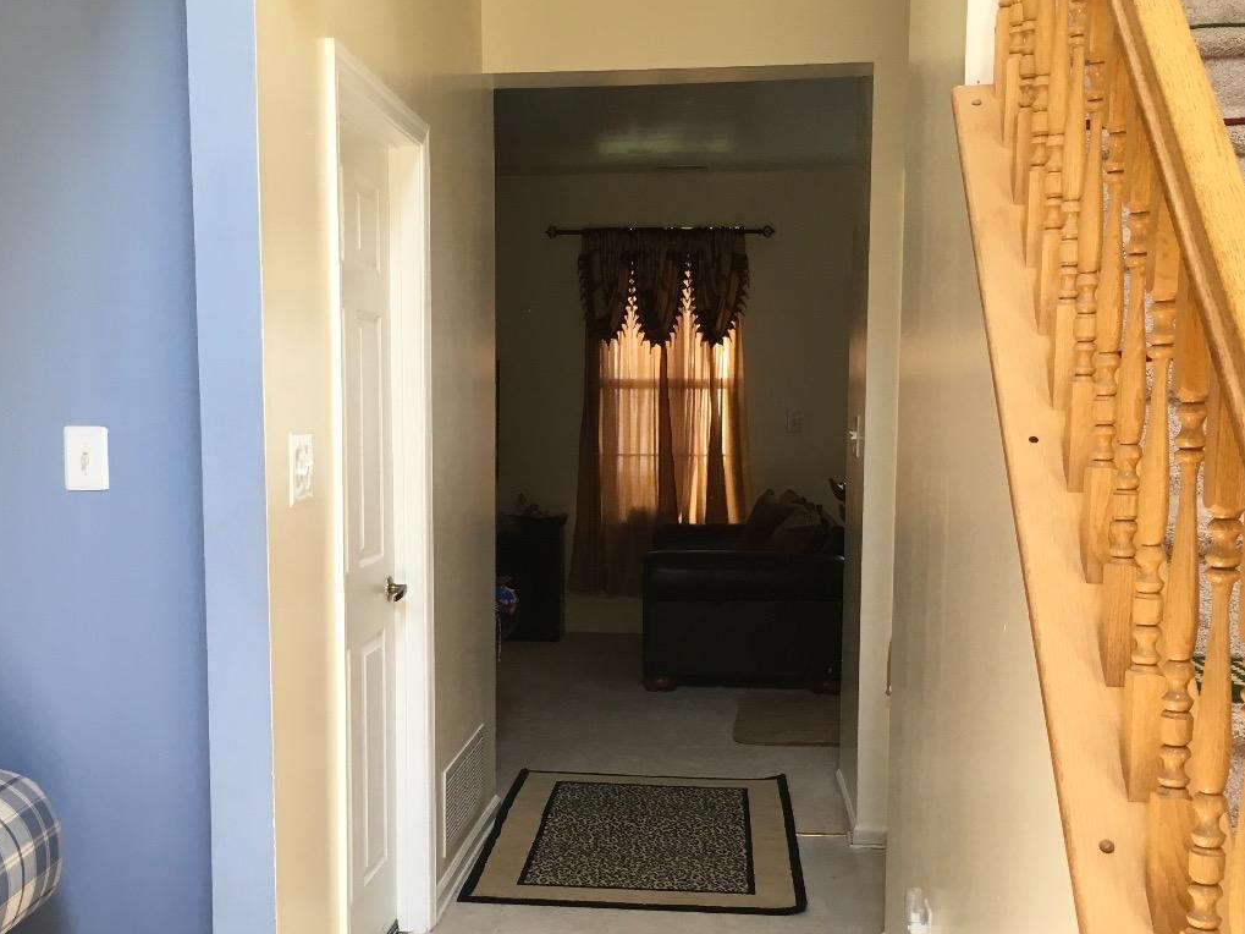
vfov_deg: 35.0
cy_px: 559
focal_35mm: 41
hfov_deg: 45.7
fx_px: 1474
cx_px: 540
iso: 32
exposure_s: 1/30
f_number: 2.2
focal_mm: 4.15
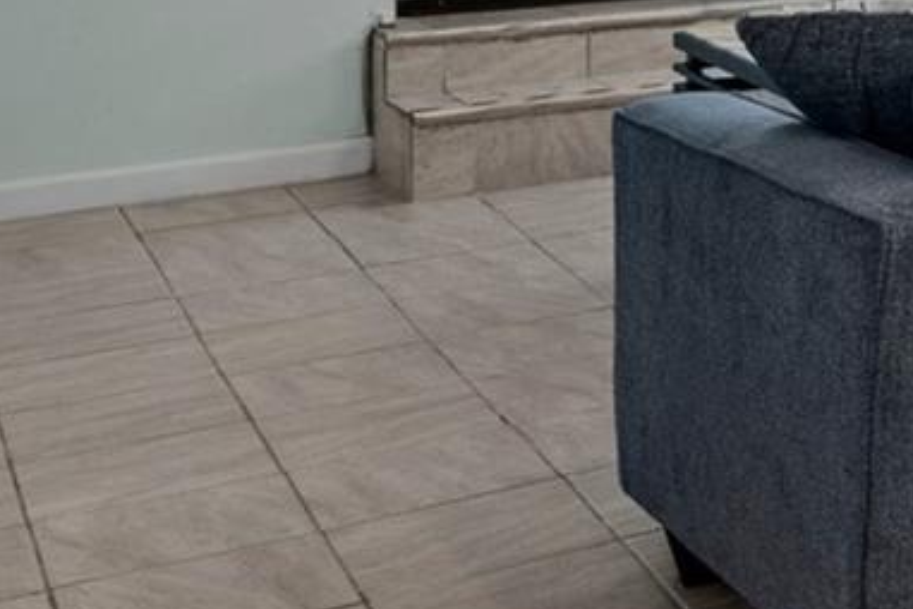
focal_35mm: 84
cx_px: 1761
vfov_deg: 15.2
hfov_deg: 17.9
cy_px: -264
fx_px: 2130
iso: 250
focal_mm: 20
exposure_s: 1/2
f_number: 8
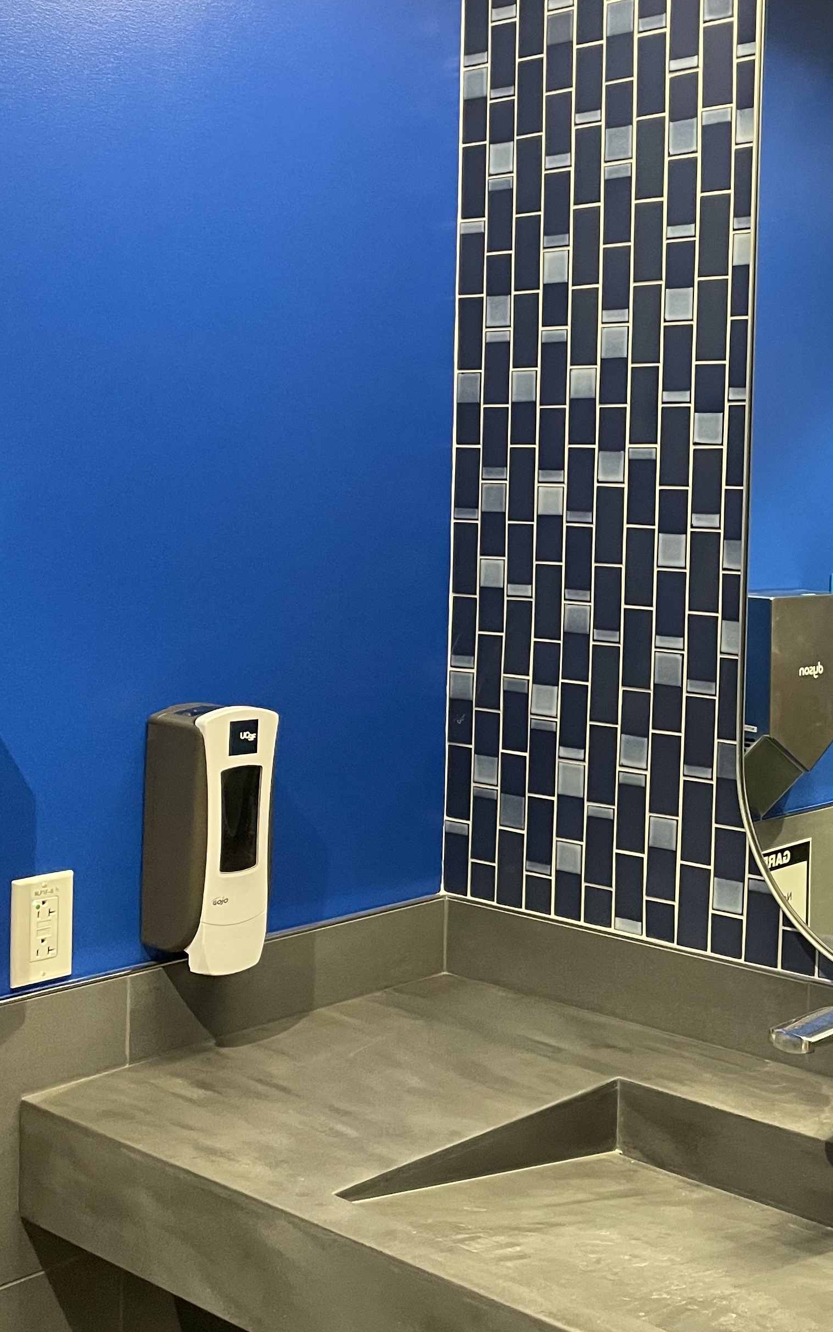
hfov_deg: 27.4
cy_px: 552
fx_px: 1671
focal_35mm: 46
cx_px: 674
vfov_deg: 43.3
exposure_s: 1/60
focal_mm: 4.2
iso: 320
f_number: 1.6
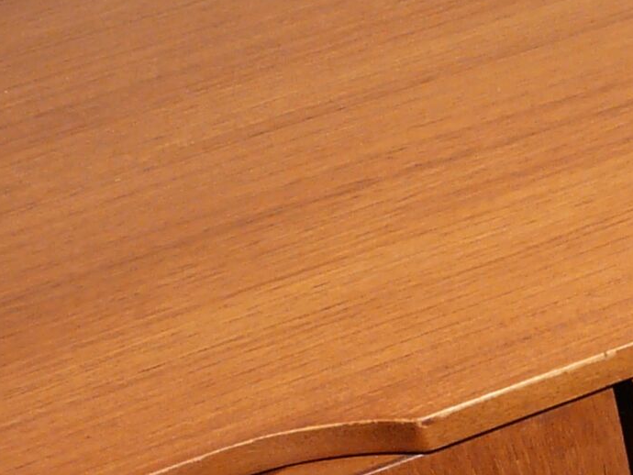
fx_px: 2854
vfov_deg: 9.5
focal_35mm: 156
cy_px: 424
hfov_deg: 12.0
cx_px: 994
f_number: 2.8
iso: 100
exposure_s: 1/40
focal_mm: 5.4
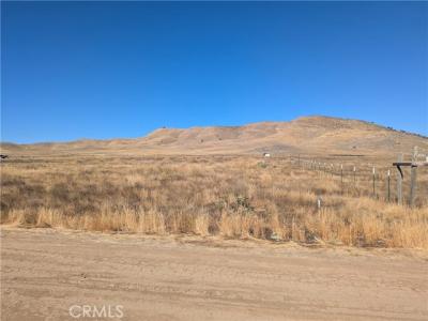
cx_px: 214
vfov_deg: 56.8
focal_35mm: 24
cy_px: 160
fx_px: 297
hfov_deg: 71.6
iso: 49
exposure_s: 1/2825
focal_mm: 4.53
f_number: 1.7
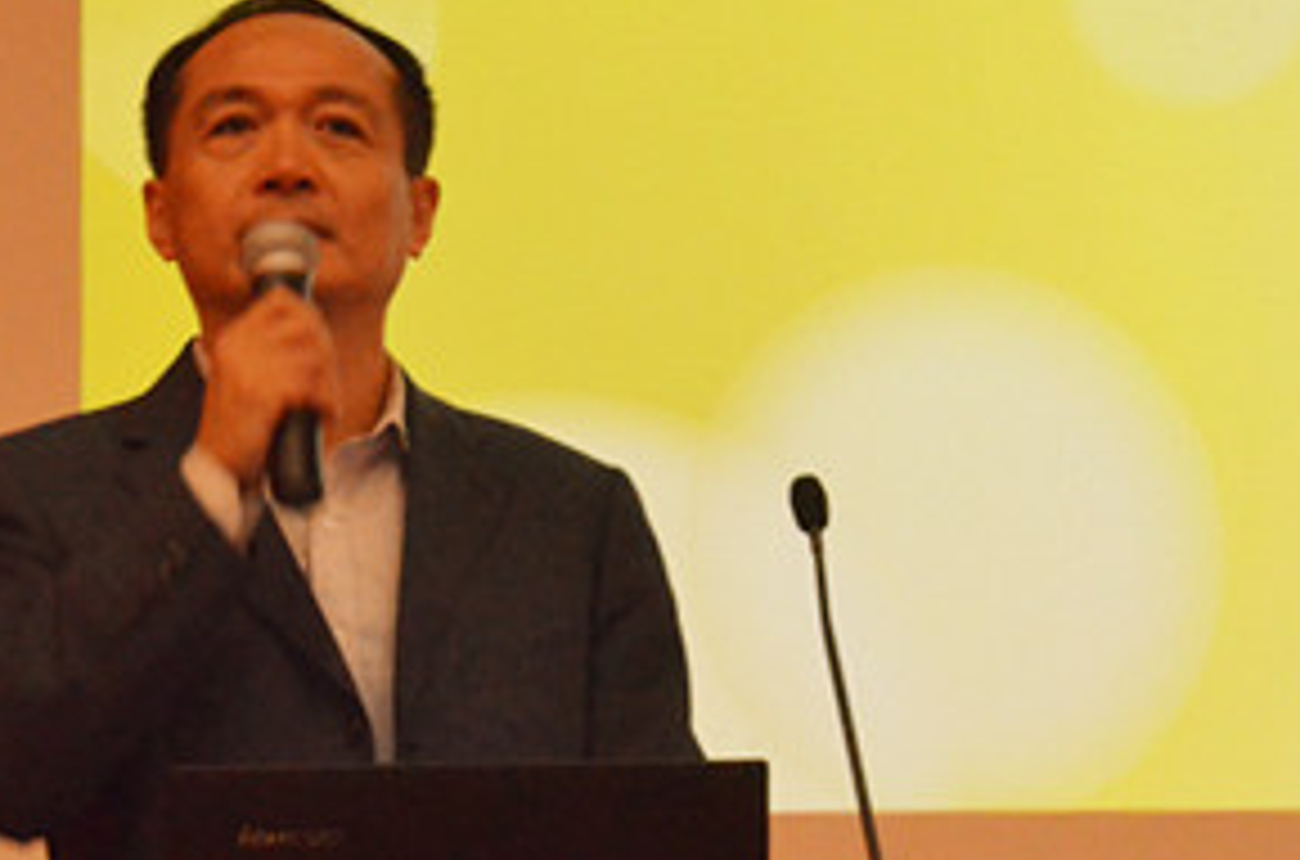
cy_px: 446
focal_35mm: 137
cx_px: 607
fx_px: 4934
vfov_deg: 10.0
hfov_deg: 15.0
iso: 6400
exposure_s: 1/15
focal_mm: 44
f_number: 20
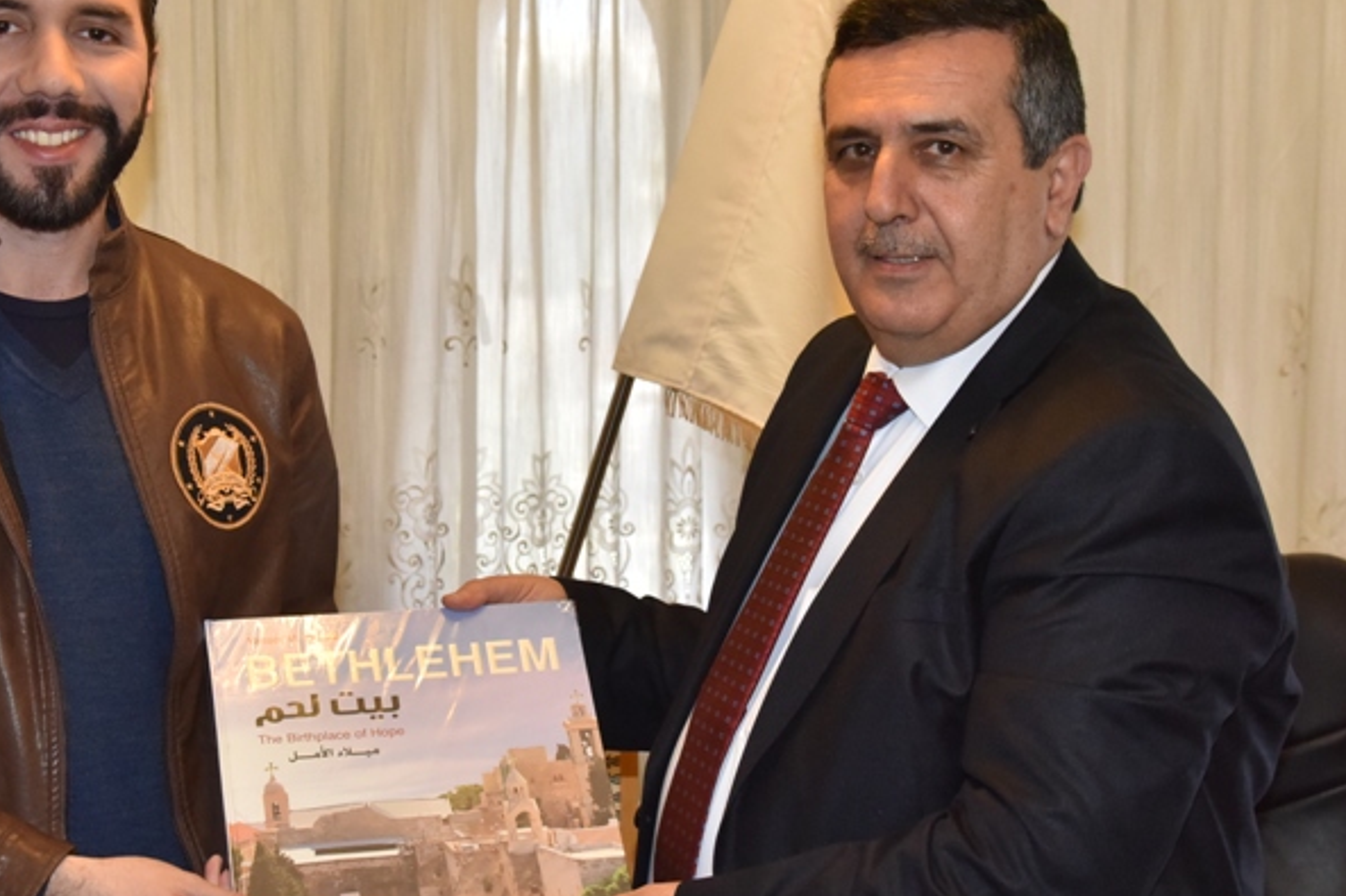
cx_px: 461
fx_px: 2841
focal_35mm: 76
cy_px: 425
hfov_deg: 26.5
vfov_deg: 17.9
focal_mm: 44
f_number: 8
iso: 2500
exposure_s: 1/250
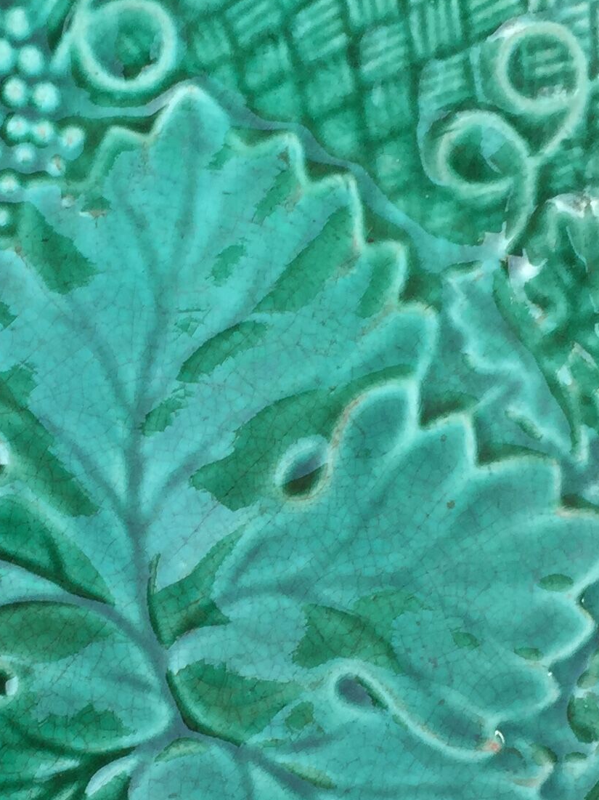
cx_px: 113
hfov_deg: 17.0
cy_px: 618
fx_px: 1985
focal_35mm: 86
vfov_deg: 22.5
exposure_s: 1/293
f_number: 2.2
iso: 32
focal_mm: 4.15
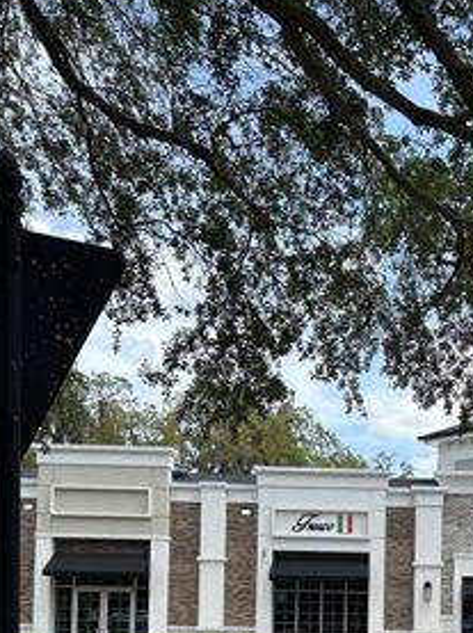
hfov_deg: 28.3
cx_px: 394
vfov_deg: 35.8
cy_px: 576
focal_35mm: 50
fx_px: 913
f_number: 1.5
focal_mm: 5.7
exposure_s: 1/2208
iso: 50
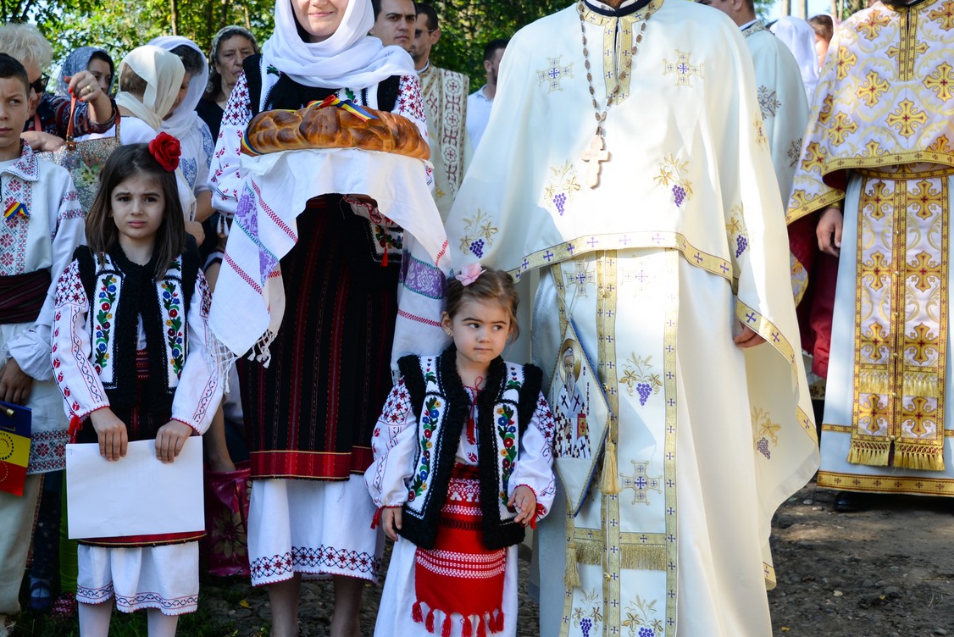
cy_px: 197
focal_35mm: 68
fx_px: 1803
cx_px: 250
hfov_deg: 29.2
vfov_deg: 20.0
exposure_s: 1/100
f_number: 6.3
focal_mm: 40
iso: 100
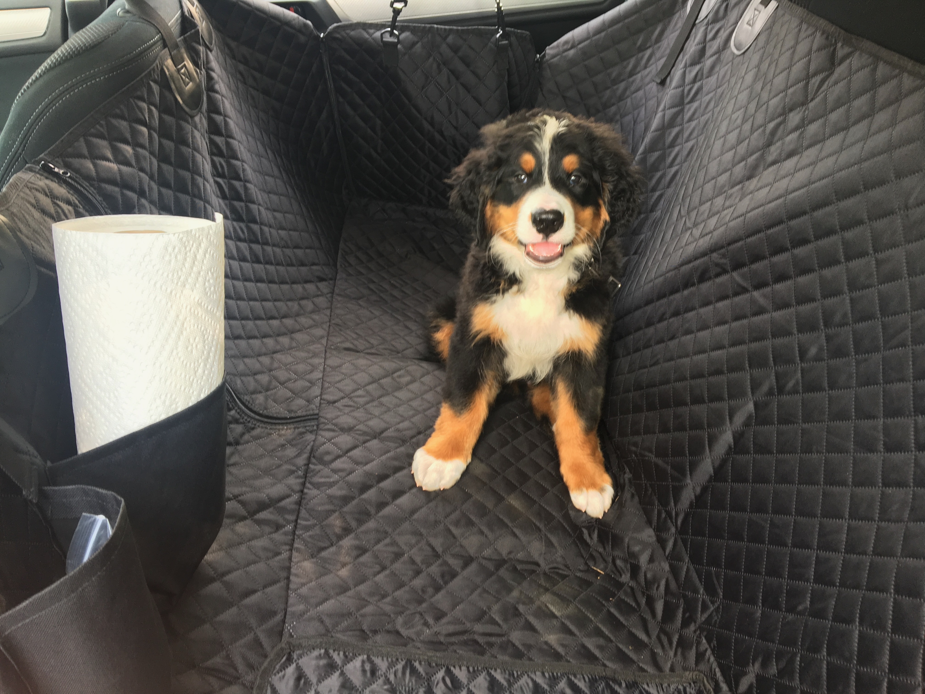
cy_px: 347
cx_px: 462
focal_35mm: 29
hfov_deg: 61.7
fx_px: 775
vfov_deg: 48.2
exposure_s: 1/30
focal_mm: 4.15
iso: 25
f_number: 2.2
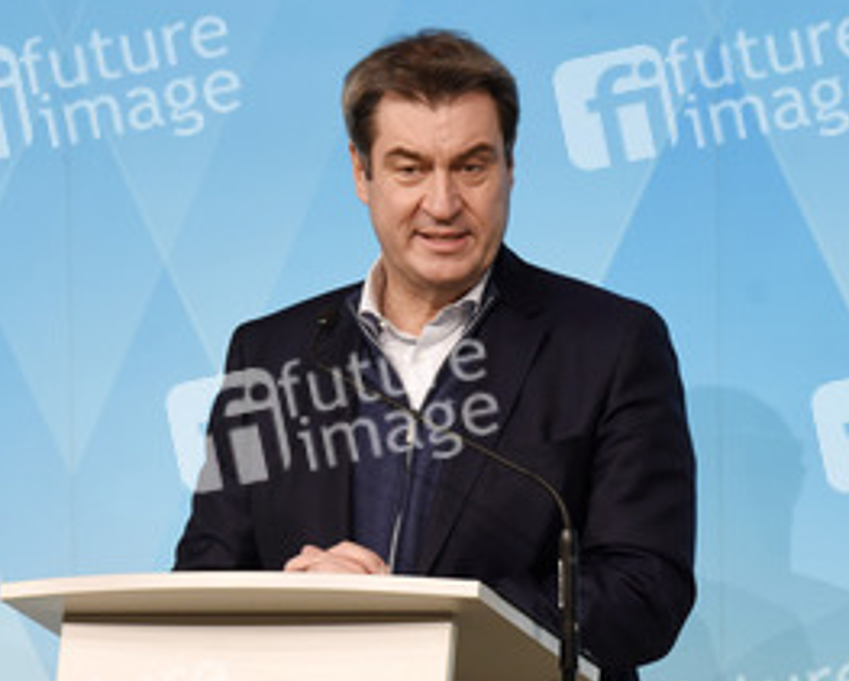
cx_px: 426
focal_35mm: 171
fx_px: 4302
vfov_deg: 9.0
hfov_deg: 11.3
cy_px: 578
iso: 1250
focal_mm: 120
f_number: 6.3
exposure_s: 1/60
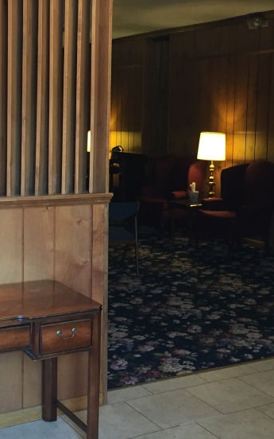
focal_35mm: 57
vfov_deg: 35.7
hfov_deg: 22.7
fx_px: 681
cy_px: 206
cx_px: 115
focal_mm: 4.15
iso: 80
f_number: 2.2
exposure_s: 1/30
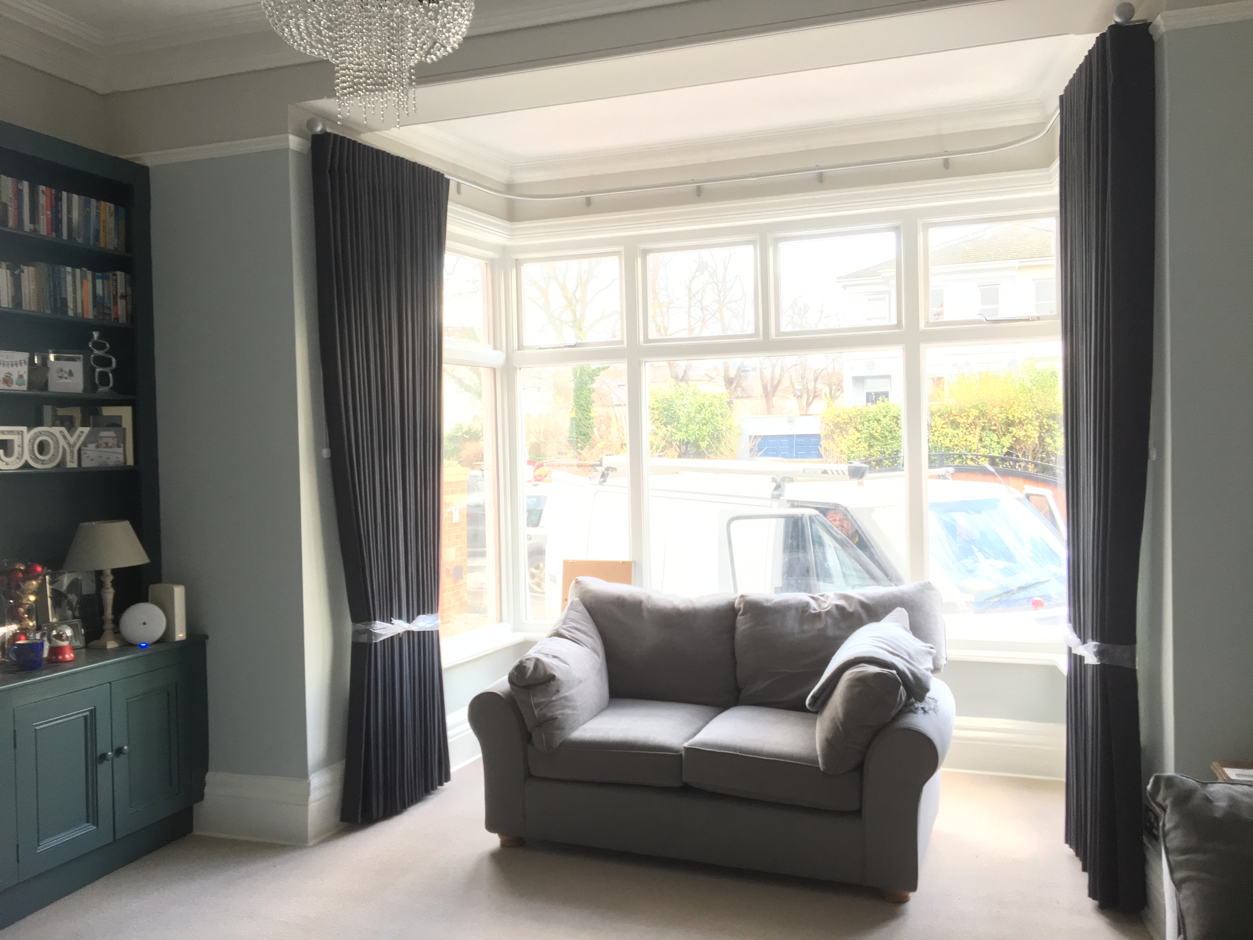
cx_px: 626
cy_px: 470
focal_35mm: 29
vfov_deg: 48.2
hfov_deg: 61.7
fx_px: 1050
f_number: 2.2
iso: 80
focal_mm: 4.15
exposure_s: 1/33
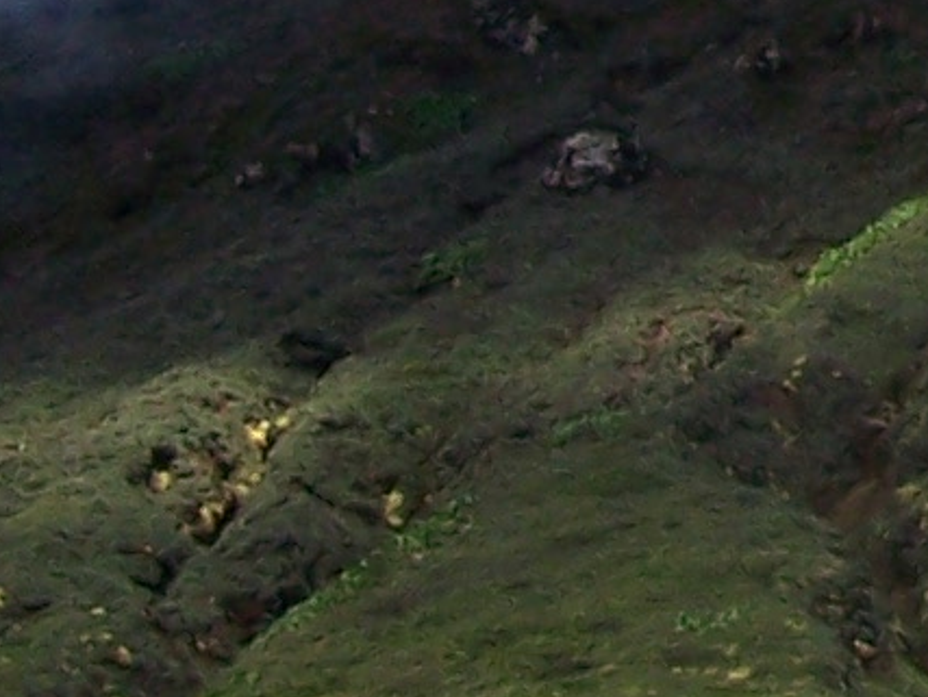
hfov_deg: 8.2
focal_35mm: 229
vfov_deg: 6.4
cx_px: 1952
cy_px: -486
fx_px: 6144
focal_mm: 6.3
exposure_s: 1/750
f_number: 4
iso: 80
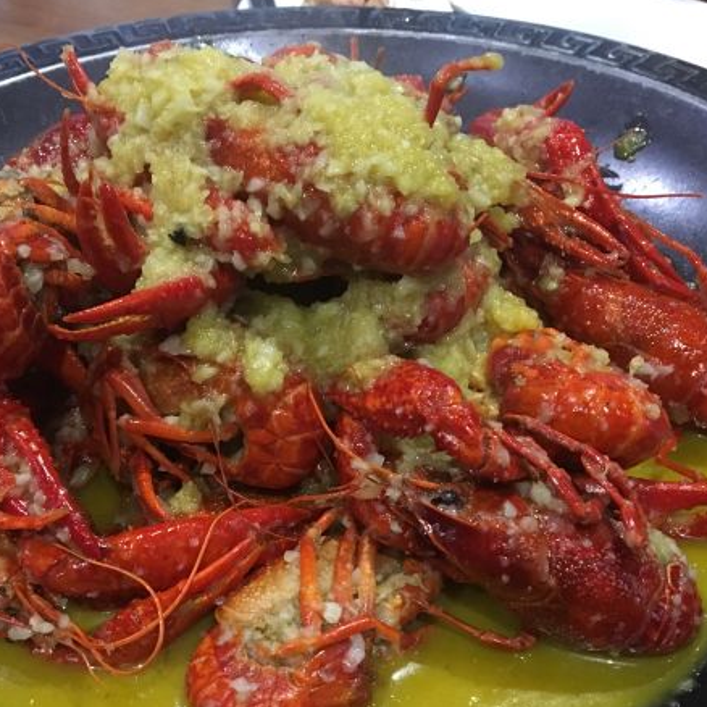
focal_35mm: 41
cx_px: 297
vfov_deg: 40.8
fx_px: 947
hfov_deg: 40.8
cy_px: 416
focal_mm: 4.15
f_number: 2.2
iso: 320
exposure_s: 1/17
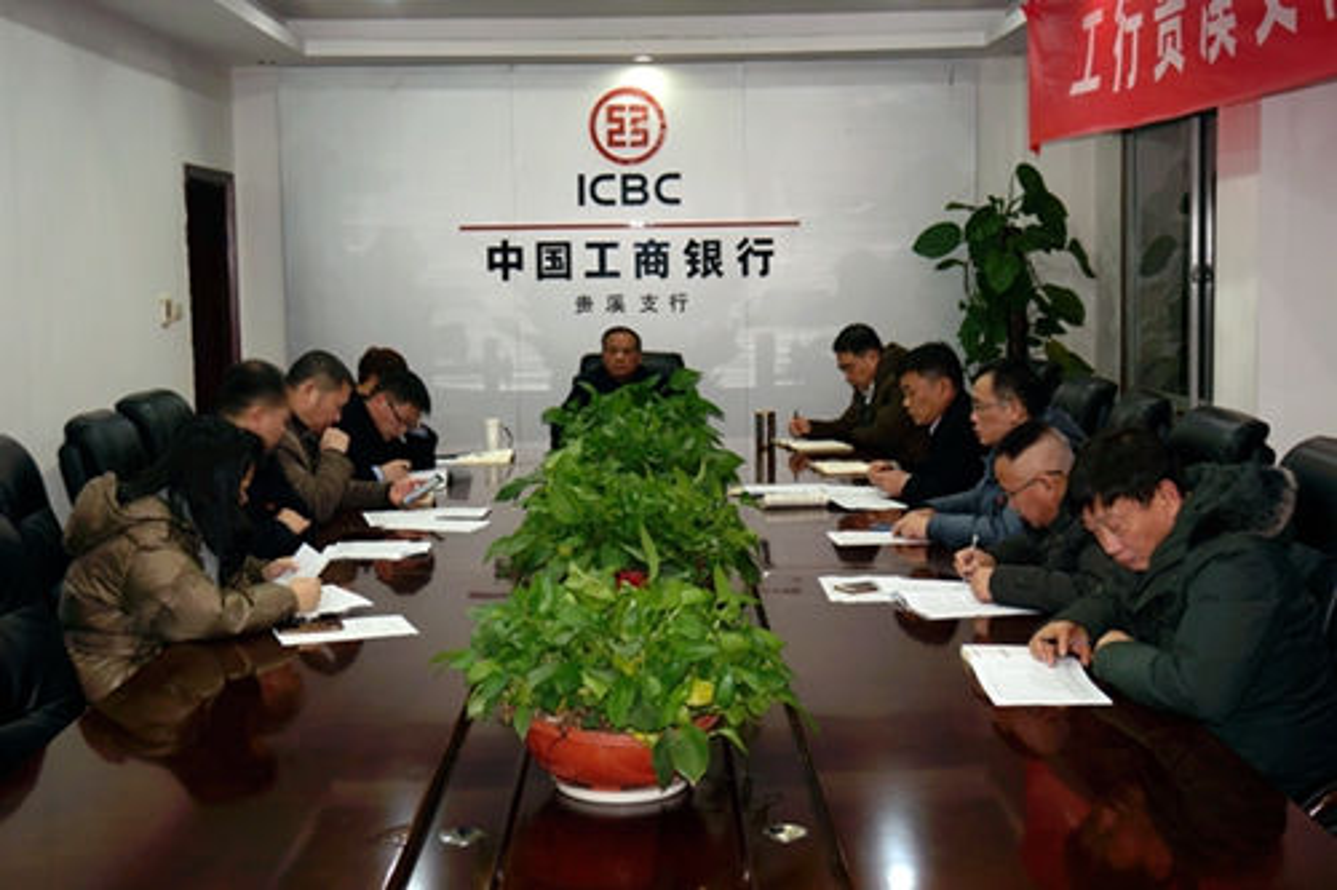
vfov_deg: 29.8
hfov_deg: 43.6
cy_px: 445
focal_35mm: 45
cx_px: 668
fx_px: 1671
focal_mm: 30
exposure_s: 1/13
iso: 100
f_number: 5
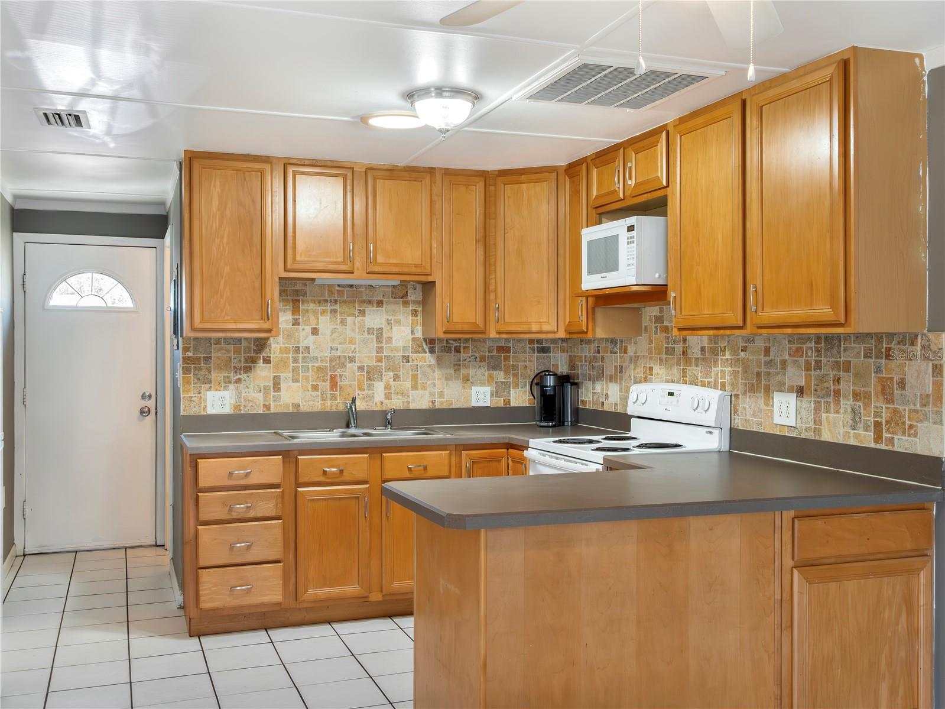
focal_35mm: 34
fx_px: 928
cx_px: 472
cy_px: 354
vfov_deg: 41.8
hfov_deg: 54.0
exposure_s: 1/60
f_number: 5.6
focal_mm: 17
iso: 1600
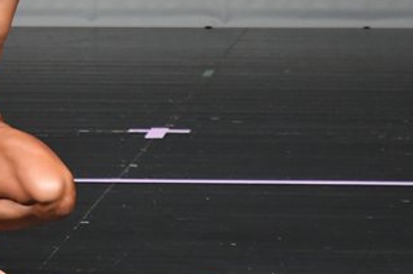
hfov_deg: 1.9
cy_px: 14
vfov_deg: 1.2
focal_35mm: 1105
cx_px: -50
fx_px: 12663
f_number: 5.6
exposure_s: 1/400
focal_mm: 300
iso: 4000
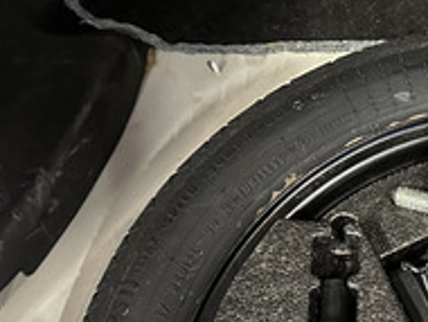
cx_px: 484
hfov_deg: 22.3
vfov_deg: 17.8
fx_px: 1015
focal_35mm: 82
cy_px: 286
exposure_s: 1/25
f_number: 1.78
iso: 800
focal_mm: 6.86
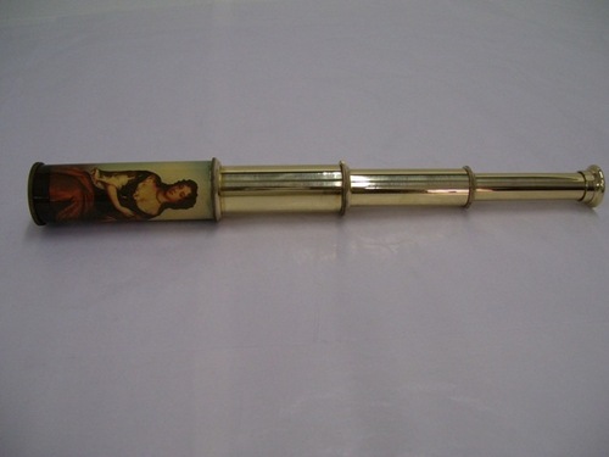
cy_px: 228
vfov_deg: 38.7
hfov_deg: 50.1
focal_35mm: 37
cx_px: 304
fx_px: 651
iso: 160
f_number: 2.7
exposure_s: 1/30
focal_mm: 6
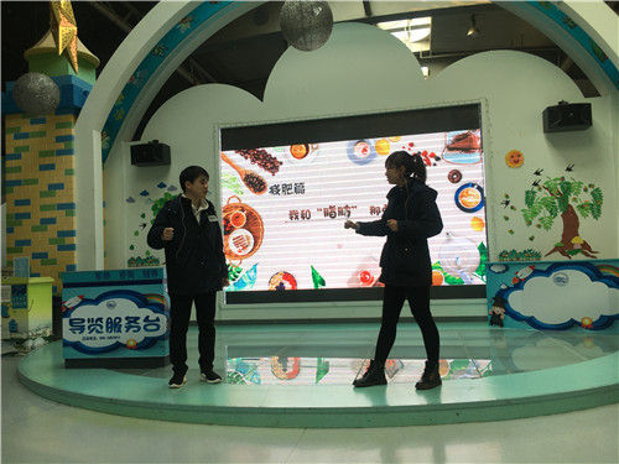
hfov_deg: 61.7
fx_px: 519
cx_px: 310
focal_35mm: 29
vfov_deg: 48.2
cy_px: 232
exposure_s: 1/104
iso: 25
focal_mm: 4.15
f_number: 2.2
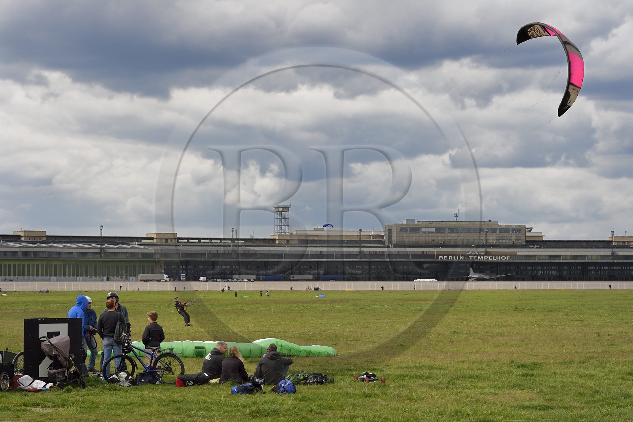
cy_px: 211
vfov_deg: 19.4
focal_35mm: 70
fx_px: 1231
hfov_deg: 28.8
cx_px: 316
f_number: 13
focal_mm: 70
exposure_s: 1/640
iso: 800
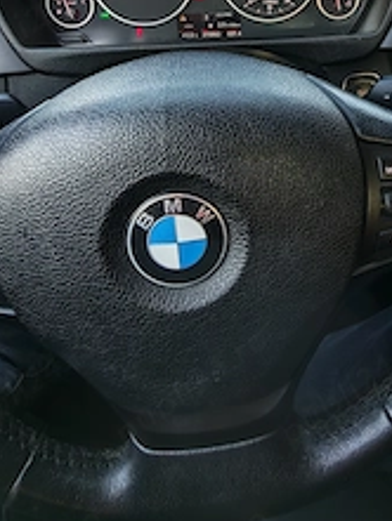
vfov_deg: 54.8
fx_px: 437
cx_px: 274
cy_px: 66
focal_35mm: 29
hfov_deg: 47.2
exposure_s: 1/50
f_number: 2.2
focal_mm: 1.96
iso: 125
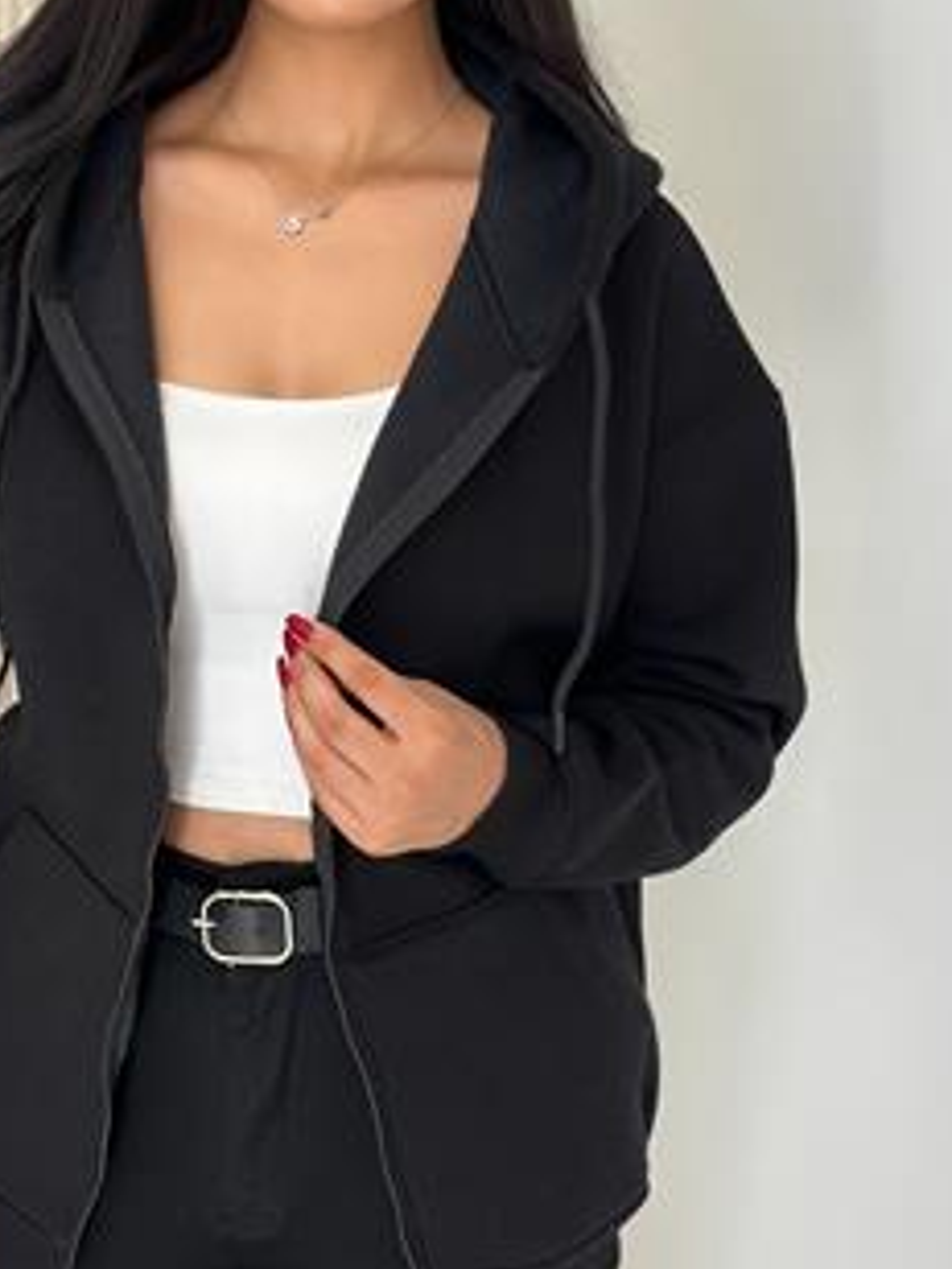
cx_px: 309
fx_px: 3044
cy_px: 525
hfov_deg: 17.7
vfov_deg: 23.5
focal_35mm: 83
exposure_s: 1/252
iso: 80
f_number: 1.78
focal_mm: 6.86
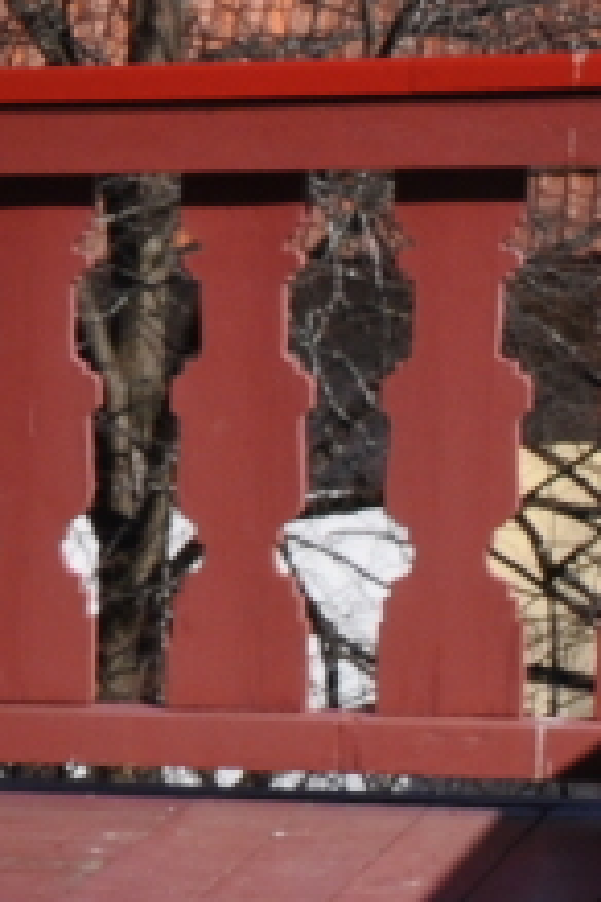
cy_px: 1182
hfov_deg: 5.9
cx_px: -1647
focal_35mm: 205
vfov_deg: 9.8
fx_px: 5133
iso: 200
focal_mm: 20
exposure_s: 1/400
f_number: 10
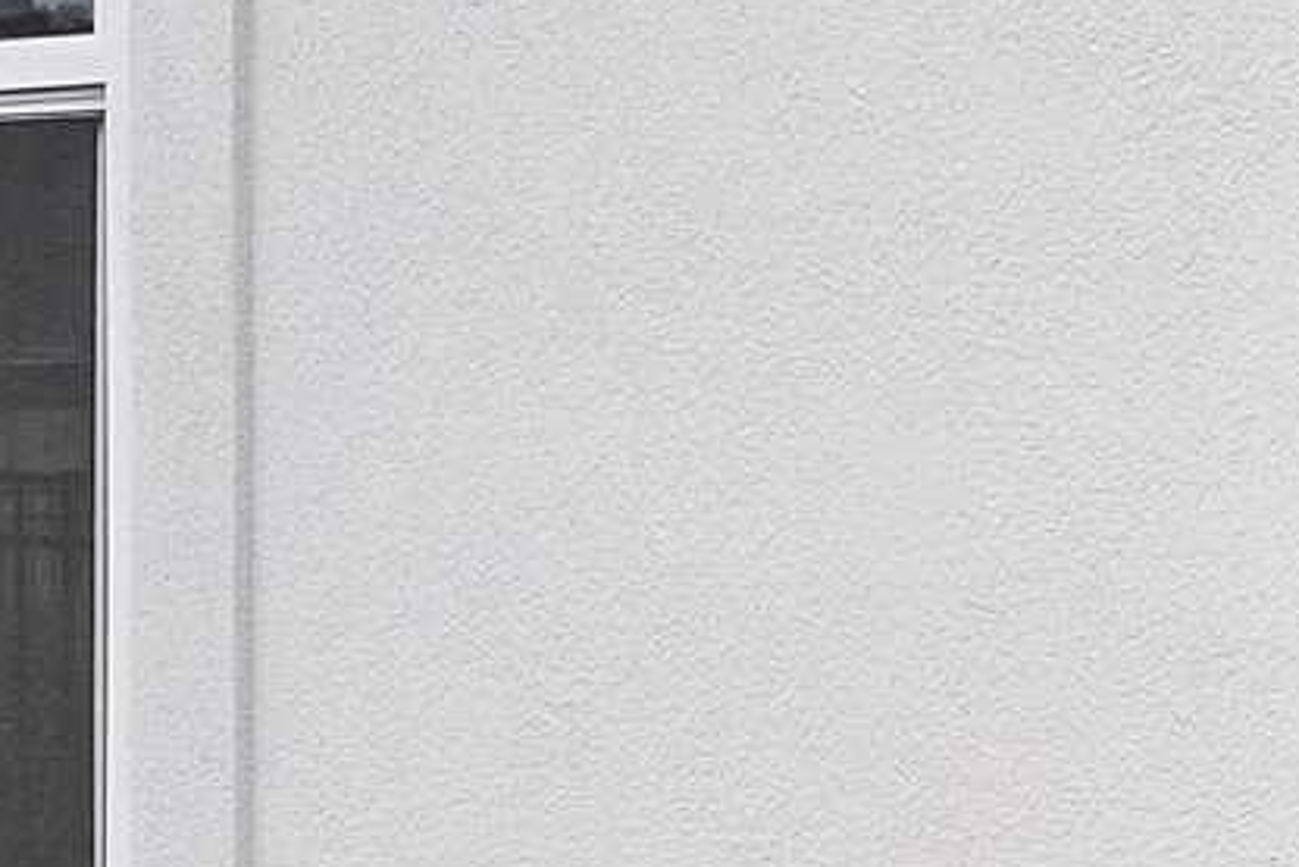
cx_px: 144
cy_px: 338
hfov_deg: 18.1
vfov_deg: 12.3
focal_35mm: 111
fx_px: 4006
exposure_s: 1/400
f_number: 8
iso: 320
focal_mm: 15
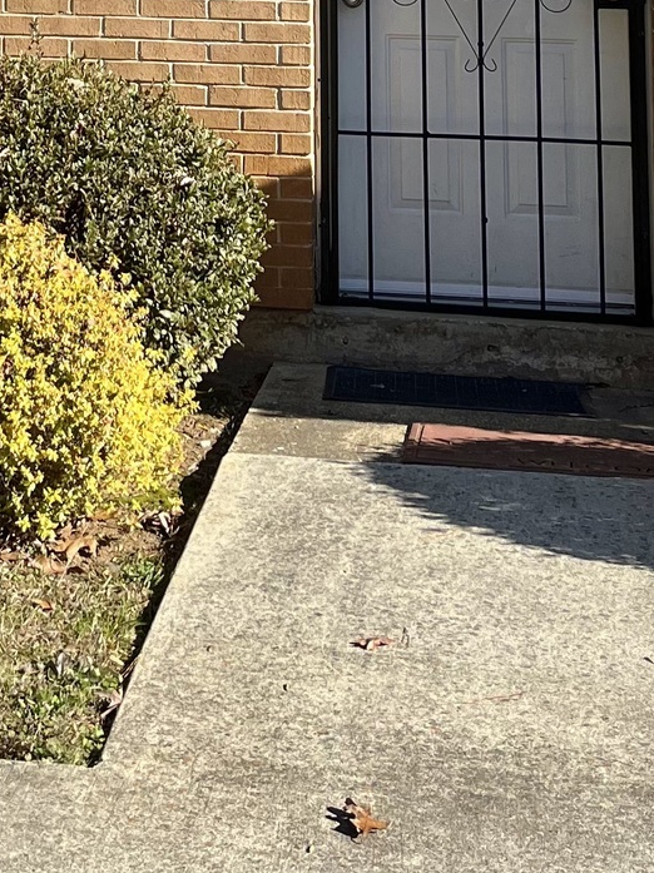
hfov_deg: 16.8
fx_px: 2168
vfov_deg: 19.9
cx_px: -13
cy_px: -405
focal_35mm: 86
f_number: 1.6
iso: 50
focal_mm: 5.1
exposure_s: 1/2358
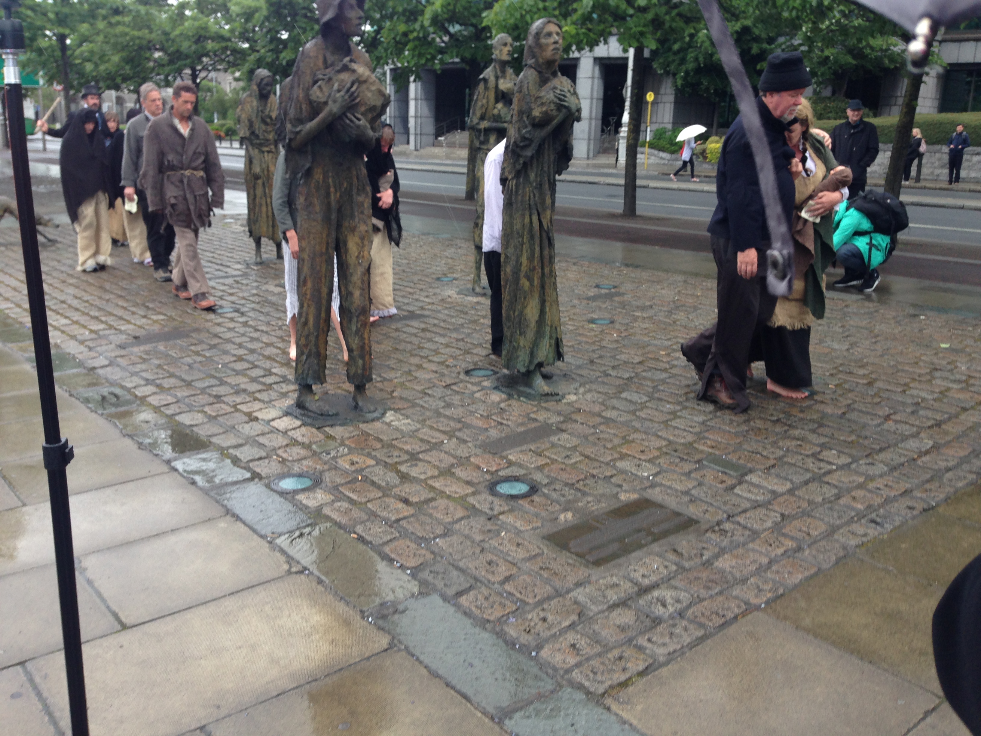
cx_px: 490
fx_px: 935
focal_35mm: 33
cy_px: 368
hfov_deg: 55.4
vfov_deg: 42.9
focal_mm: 4.12
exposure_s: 1/231
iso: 50
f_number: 2.4
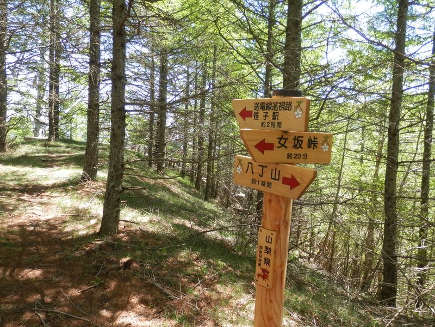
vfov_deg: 51.4
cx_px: 218
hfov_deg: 65.3
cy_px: 164
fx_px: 339
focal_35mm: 27
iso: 80
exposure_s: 1/80
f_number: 3.2
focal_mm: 5
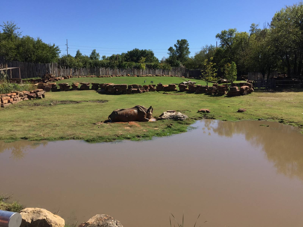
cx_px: 152
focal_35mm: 29
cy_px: 114
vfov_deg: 48.2
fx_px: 254
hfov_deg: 61.7
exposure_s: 1/2198
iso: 32
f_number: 2.2
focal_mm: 4.15
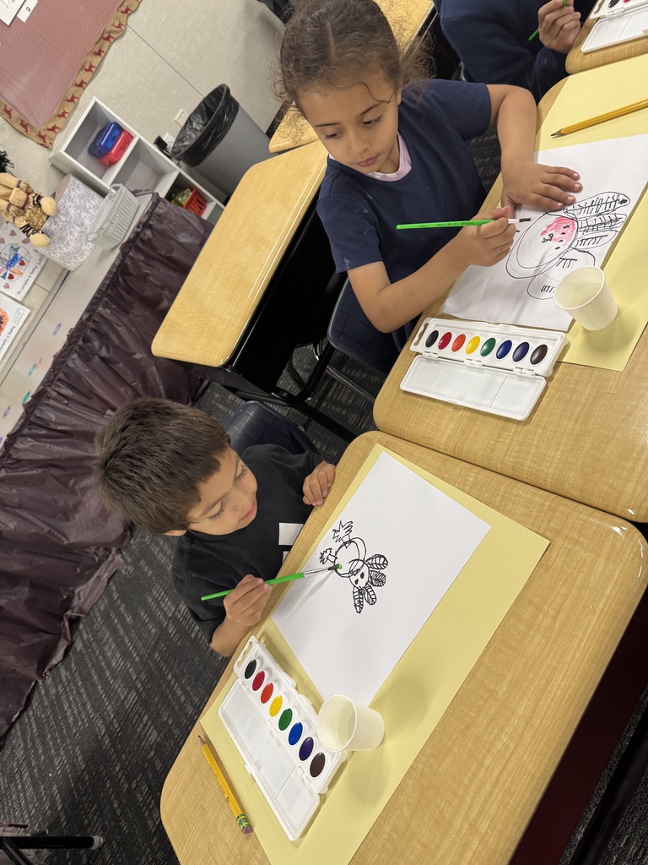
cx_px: 324
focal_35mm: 24
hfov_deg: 56.8
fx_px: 599
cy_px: 432
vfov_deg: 71.6
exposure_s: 1/70
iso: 200
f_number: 1.78
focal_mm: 6.76
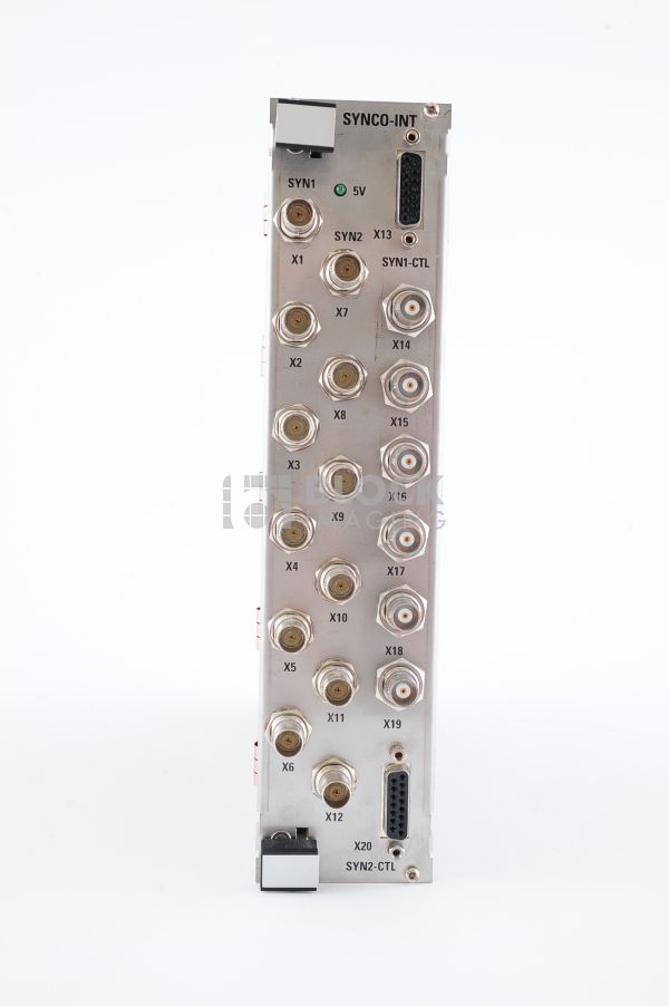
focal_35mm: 50
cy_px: 503
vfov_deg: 39.6
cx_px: 334
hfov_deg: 27.0
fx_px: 1396
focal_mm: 50
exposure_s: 1/125
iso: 1600
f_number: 9
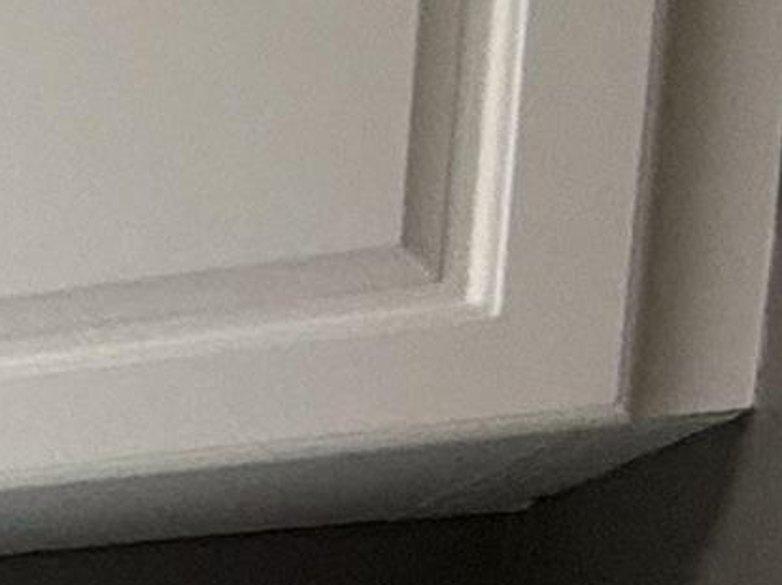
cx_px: -1573
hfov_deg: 11.3
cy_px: 1293
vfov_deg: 12.1
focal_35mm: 104
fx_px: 2348
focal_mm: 2.22
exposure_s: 1/120
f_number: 2.2
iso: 200
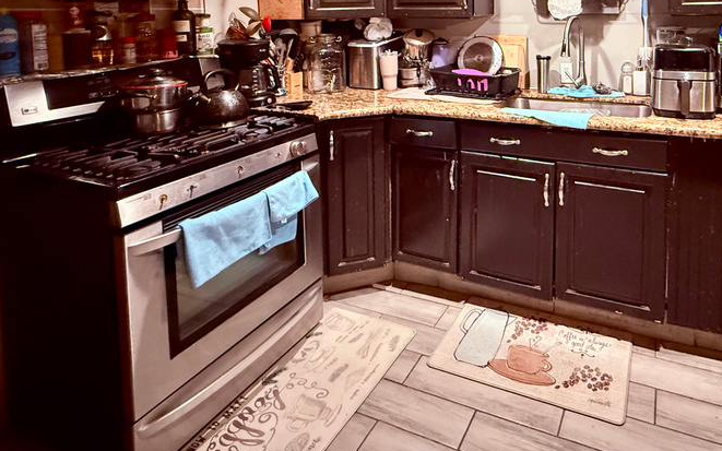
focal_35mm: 23
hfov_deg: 73.7
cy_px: 37
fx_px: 453
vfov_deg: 47.1
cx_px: 506
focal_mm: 2.22
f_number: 2.2
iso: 1000
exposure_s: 1/40
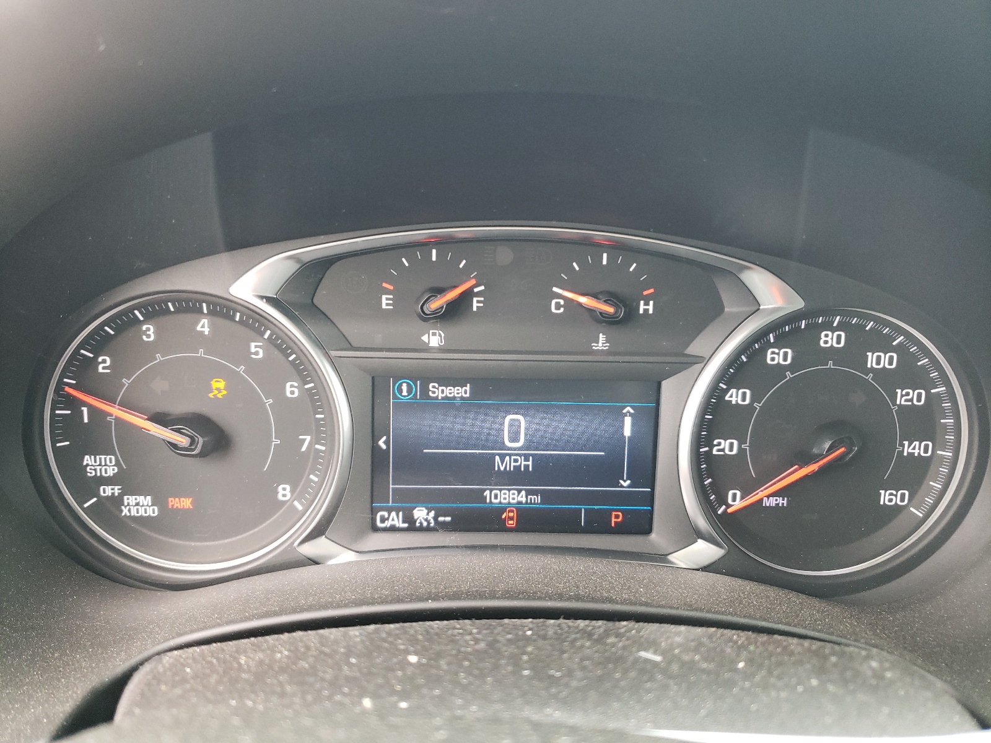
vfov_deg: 53.1
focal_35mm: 26
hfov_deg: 67.3
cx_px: 496
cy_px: 372
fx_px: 744
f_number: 1.5
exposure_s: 1/60.2
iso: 164
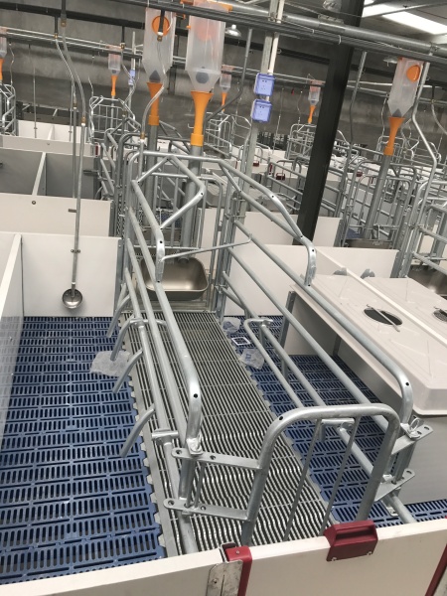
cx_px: 224
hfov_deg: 49.7
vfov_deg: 63.4
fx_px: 482
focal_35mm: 28
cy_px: 298
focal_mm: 3.99
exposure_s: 1/100
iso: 32
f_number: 1.8
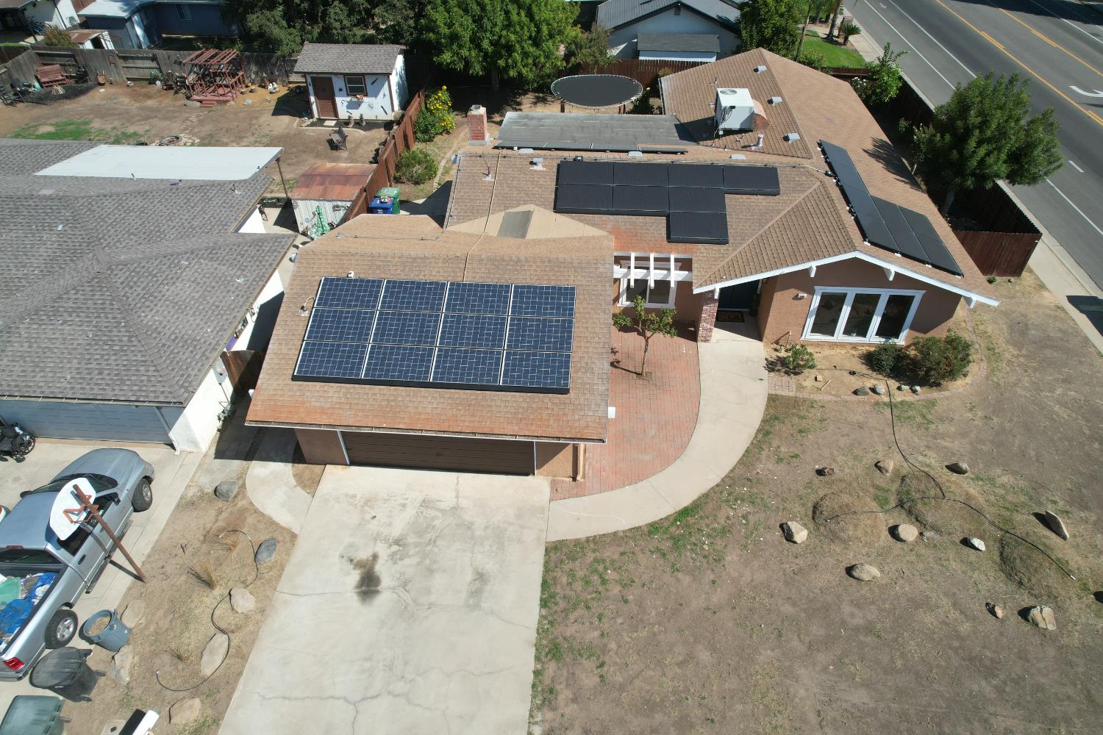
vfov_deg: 57.2
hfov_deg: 78.6
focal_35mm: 22
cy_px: 368
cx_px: 552
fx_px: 674
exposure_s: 1/2000
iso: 100
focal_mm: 8.38
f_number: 2.8
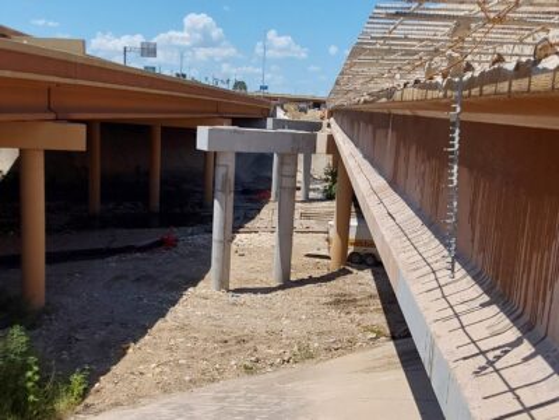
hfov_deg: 63.4
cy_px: 210
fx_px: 452
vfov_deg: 49.7
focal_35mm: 28
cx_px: 280
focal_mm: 2.91
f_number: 1.9
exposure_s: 1/3346
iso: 50
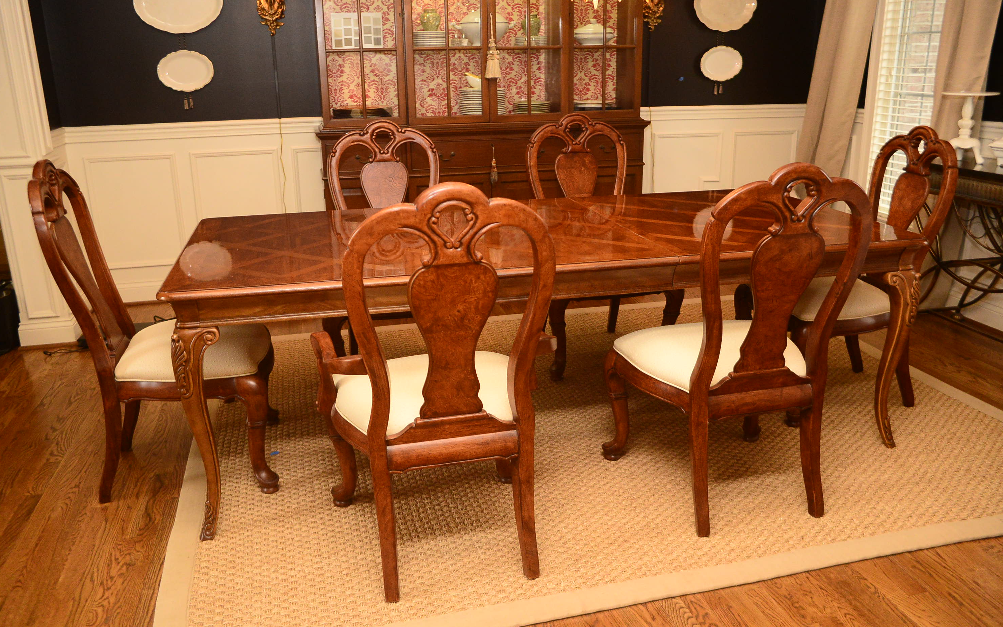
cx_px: 503
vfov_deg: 39.4
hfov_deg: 59.7
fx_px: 875
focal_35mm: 32
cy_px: 309
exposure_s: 1/200
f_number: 3.8
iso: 3200
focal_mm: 31
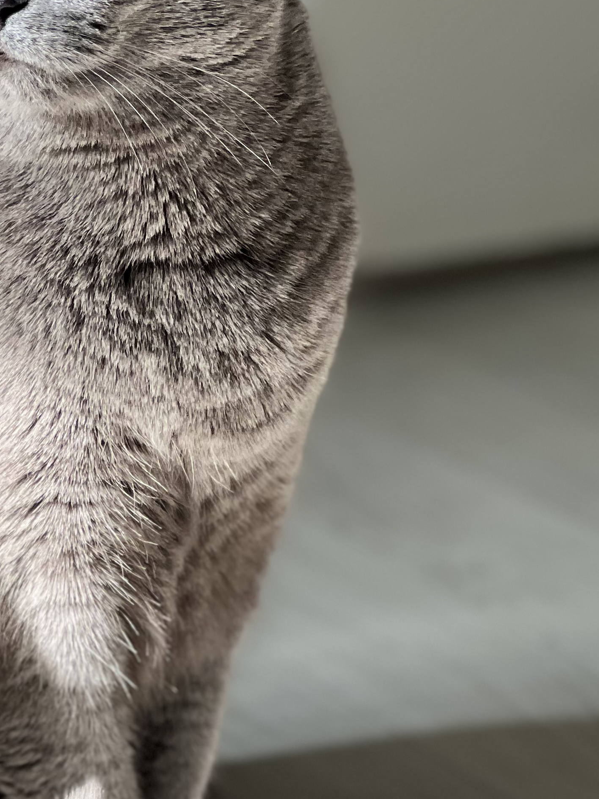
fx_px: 3808
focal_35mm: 165
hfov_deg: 9.0
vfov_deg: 12.0
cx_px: 57
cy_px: 405
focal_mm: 9
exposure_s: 1/121
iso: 80
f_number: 2.8
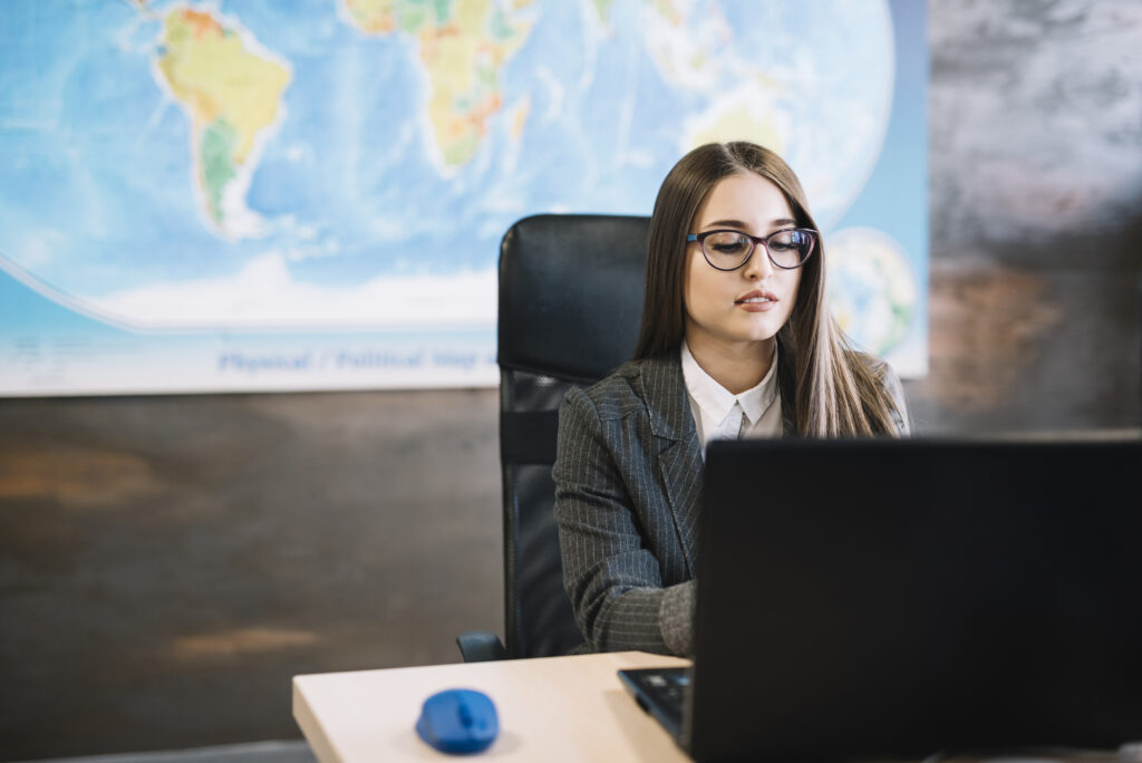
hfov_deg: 39.6
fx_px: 1587
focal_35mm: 50
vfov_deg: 27.0
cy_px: 382
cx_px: 571
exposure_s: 1/160
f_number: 1.8
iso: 400
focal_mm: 50
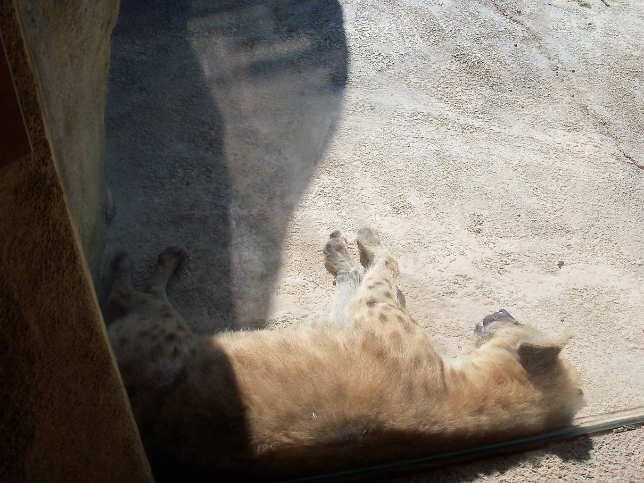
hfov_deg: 45.8
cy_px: 231
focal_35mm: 41
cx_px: 309
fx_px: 763
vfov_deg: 35.1
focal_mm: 6.3
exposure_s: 1/400
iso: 80
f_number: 5.5
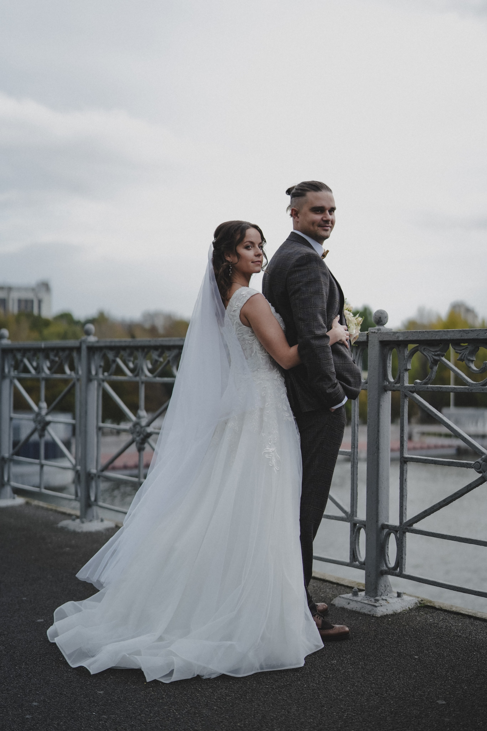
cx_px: 244
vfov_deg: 39.6
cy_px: 366
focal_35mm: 50
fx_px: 1015
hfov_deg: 27.0
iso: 400
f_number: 1.6
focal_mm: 50
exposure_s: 1/6400
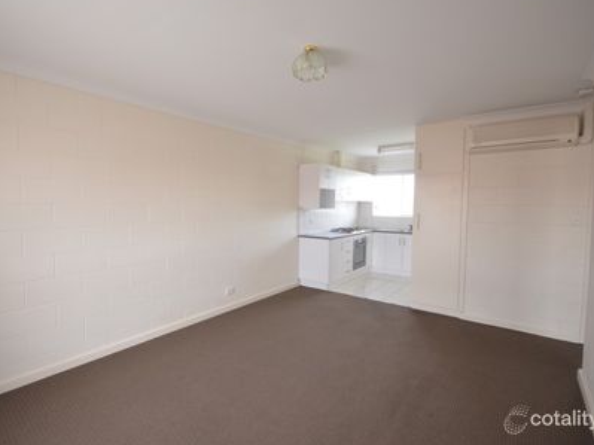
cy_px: 217
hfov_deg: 90.9
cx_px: 274
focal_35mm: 17
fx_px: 292
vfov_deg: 74.7
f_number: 4
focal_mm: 10
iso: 800
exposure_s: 1/30
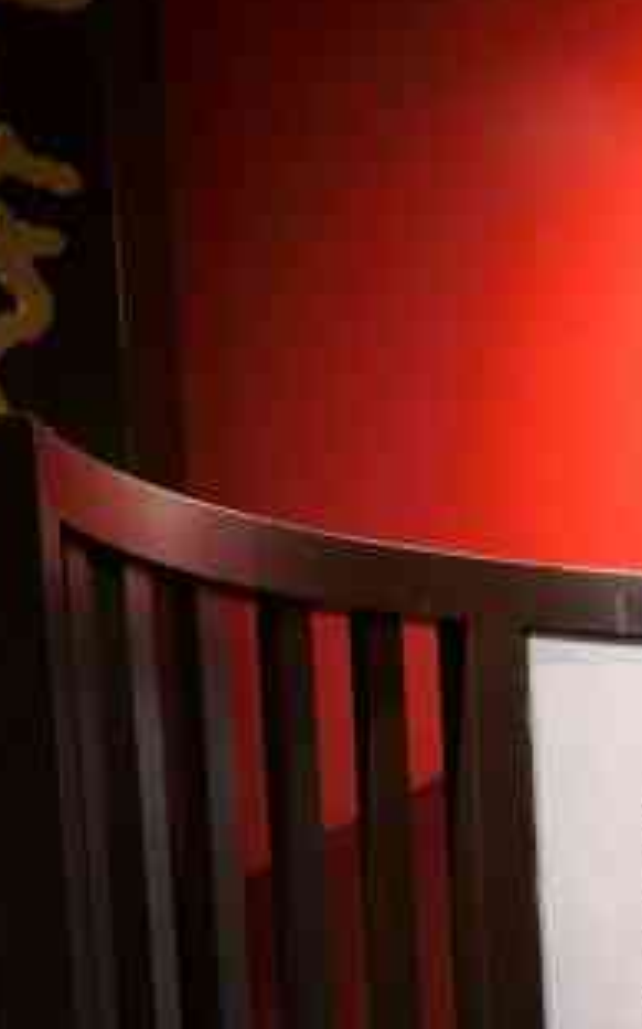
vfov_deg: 21.0
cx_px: 953
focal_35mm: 86
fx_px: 2411
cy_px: 1467
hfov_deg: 14.2
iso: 250
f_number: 1.6
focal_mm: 3.95
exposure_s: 1/33.3
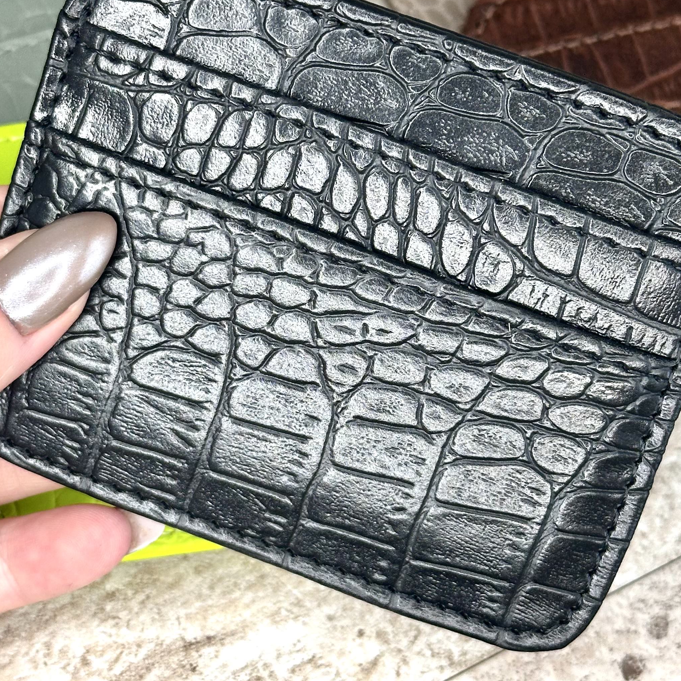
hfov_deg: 20.6
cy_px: 274
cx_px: 332
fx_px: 1870
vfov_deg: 20.6
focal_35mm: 84
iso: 80
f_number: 1.78
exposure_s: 1/50
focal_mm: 6.86
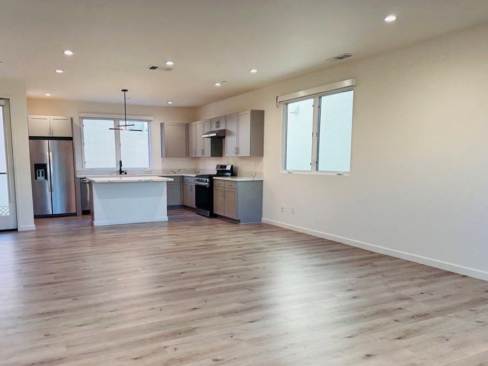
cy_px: 208
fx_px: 395
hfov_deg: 63.2
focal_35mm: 28
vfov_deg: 49.6
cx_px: 212
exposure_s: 1/120
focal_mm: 6.76
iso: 125
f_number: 1.78
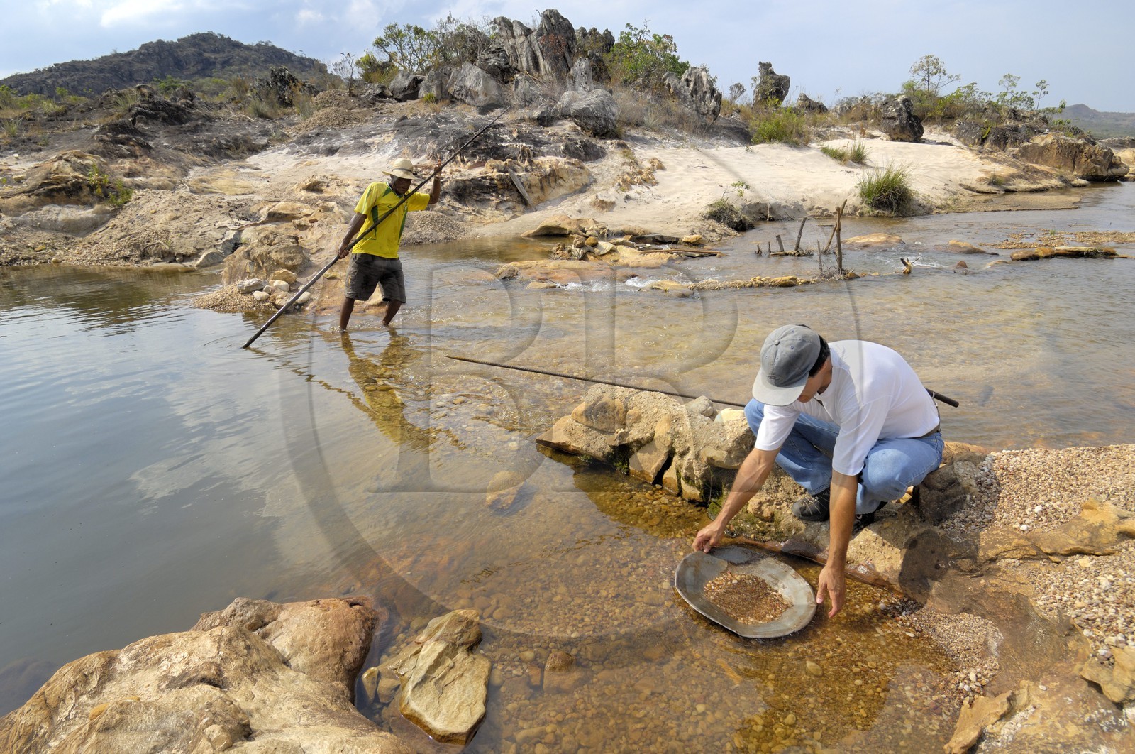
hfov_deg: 81.3
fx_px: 661
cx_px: 568
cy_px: 377
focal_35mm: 21
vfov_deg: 59.3
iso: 100
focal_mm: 14
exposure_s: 1/320
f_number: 8
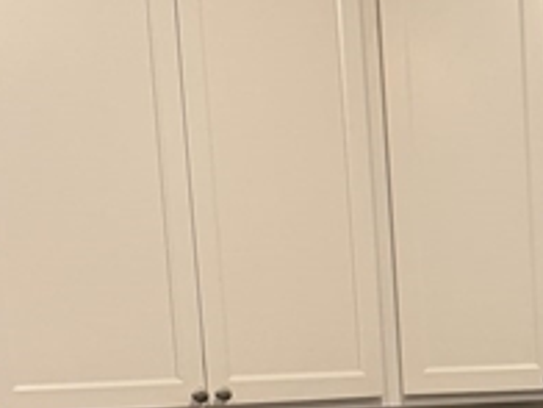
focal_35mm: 94
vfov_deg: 15.1
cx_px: 585
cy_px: 508
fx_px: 1475
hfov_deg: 20.0
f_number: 1.78
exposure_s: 1/120
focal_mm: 6.76
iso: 200
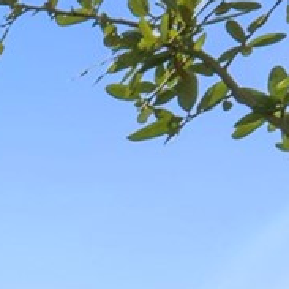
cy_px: 996
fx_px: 1237
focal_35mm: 131
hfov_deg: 7.5
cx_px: -960
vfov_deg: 9.1
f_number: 9
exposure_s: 1/40
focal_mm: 13
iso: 800
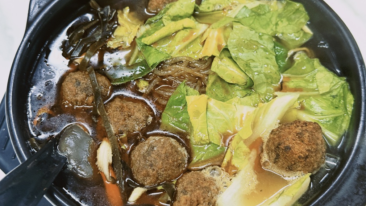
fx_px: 514
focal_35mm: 53
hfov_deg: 39.2
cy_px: 106
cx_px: 182
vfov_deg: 22.6
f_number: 1.78
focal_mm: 6.76
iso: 200
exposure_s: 1/33
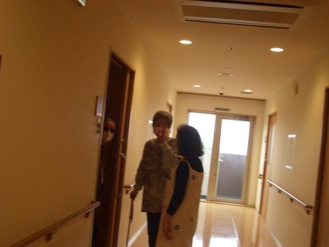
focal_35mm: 41
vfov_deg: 35.1
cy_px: 124
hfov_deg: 45.8
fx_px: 390
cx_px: 164
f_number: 2.8
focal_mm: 6.8
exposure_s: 1/100
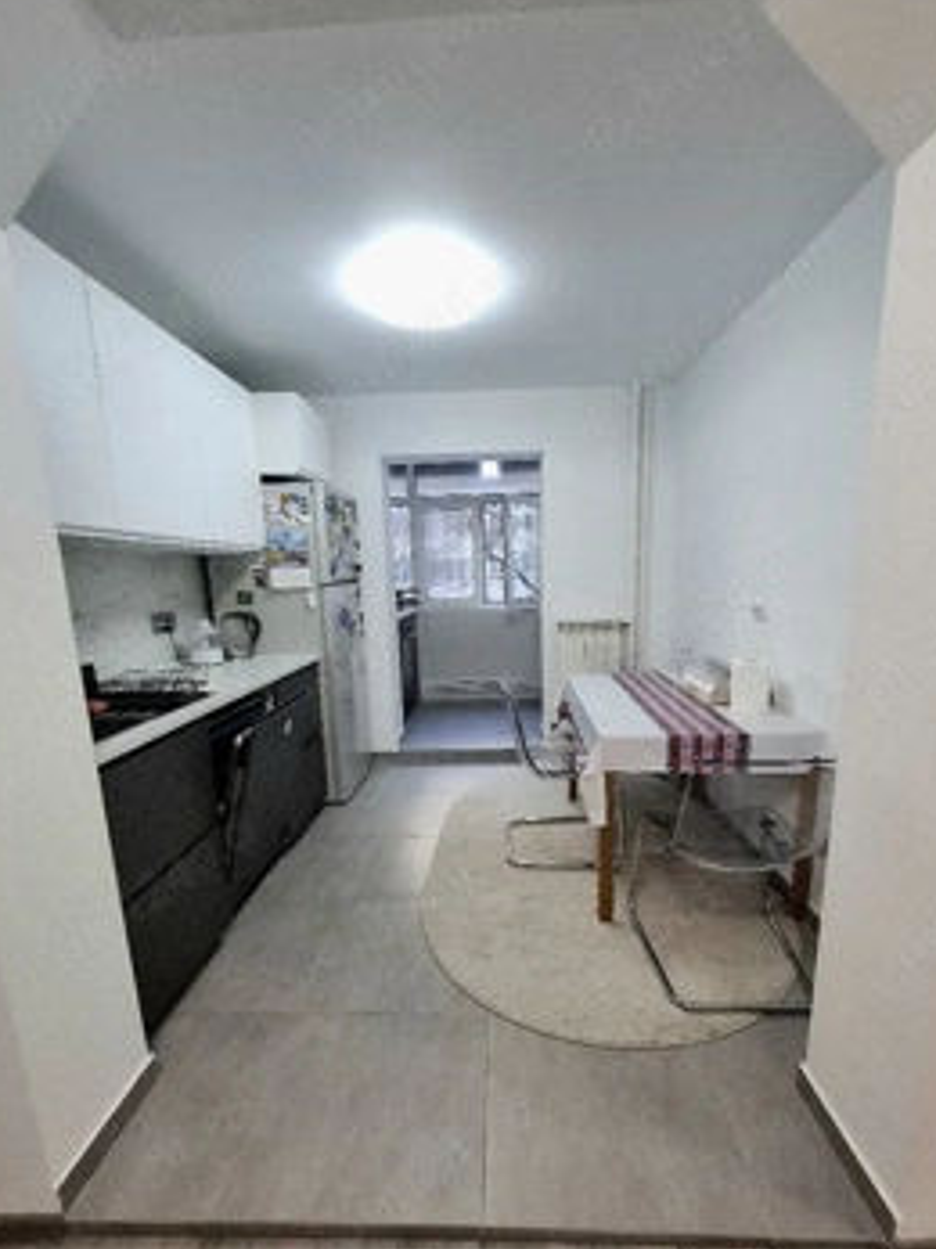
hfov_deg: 81.7
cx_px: 490
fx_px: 541
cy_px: 666
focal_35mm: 15
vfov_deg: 98.0
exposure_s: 1/50
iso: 125
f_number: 2.2
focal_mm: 1.74
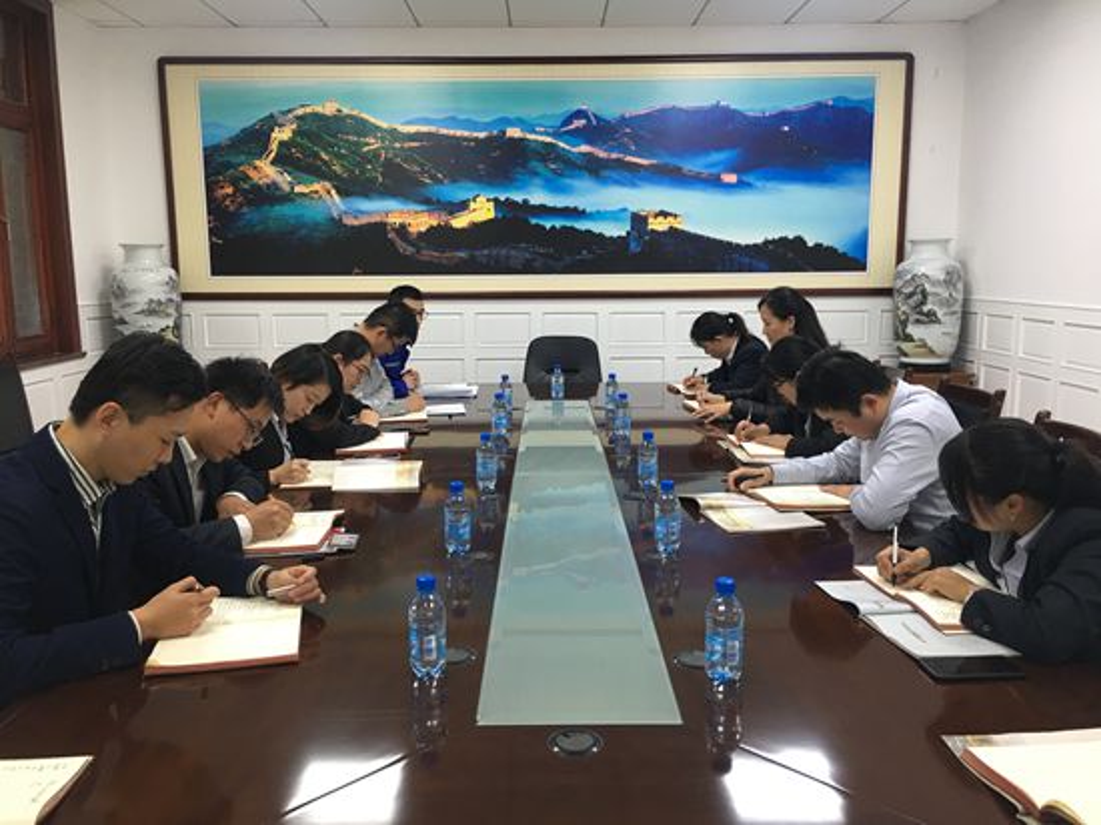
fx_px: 922
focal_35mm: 29
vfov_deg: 48.2
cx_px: 550
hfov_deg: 61.7
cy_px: 412
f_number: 2.2
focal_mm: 4.15
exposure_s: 1/17
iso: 32
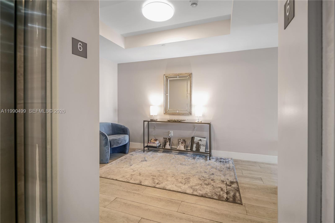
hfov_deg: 100.4
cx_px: 168
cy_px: 112
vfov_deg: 77.3
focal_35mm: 15
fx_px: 140
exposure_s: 1/13
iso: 125
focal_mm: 10
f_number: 4
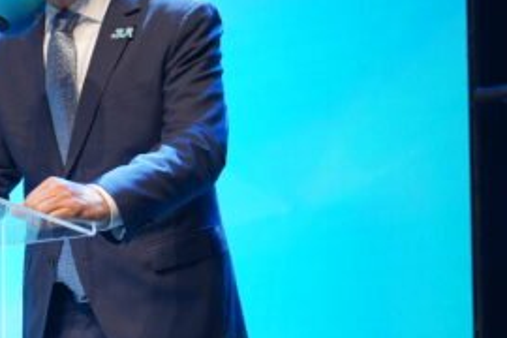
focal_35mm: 148
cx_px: -169
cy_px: 326
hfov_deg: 13.3
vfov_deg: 9.2
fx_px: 2084
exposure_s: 1/125
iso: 250
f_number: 2.8
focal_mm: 39
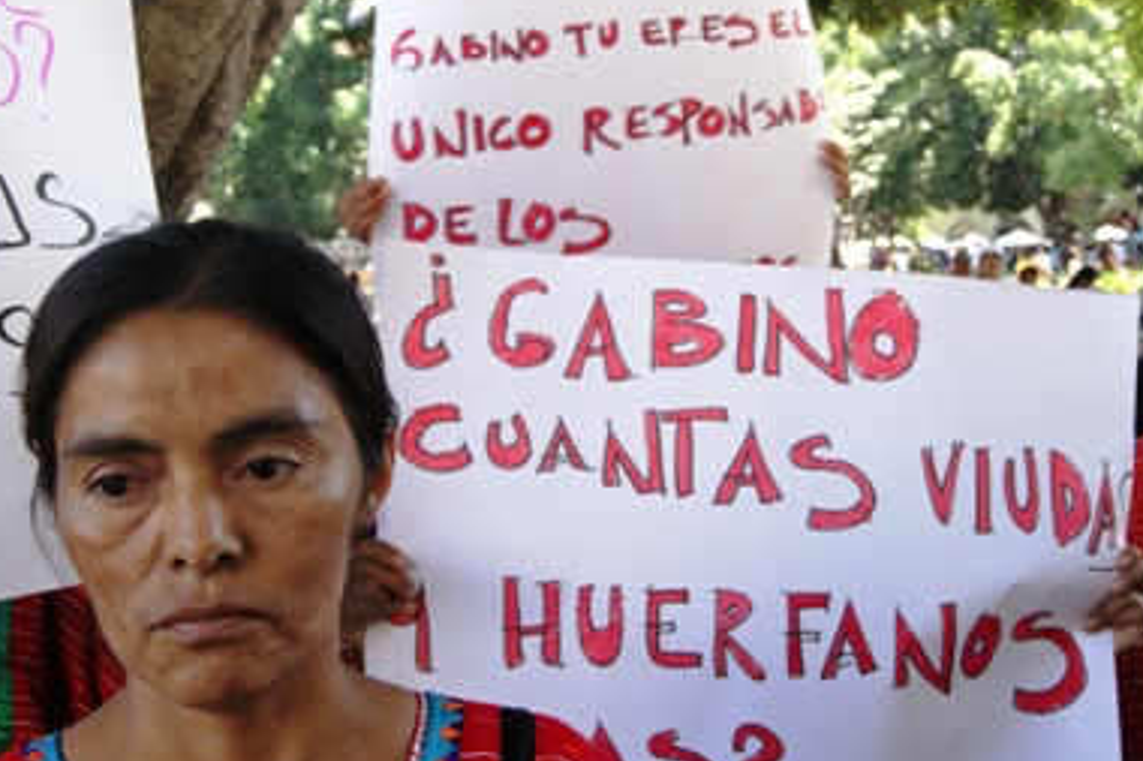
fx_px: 1682
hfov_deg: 37.5
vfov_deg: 25.5
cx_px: 584
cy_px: 334
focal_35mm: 53
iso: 1600
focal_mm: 30
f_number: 10
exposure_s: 1/125
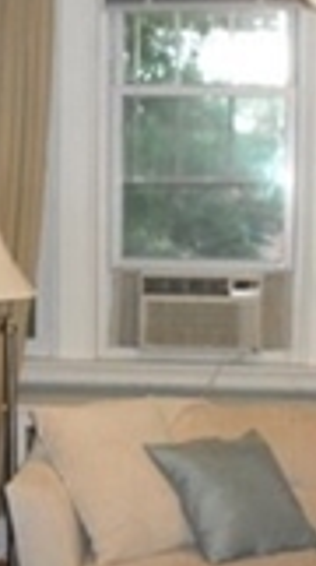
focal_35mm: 90
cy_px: 431
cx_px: 188
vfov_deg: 23.4
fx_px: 1347
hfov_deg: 13.4
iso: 320
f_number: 3.3
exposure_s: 1/45
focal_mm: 4.9
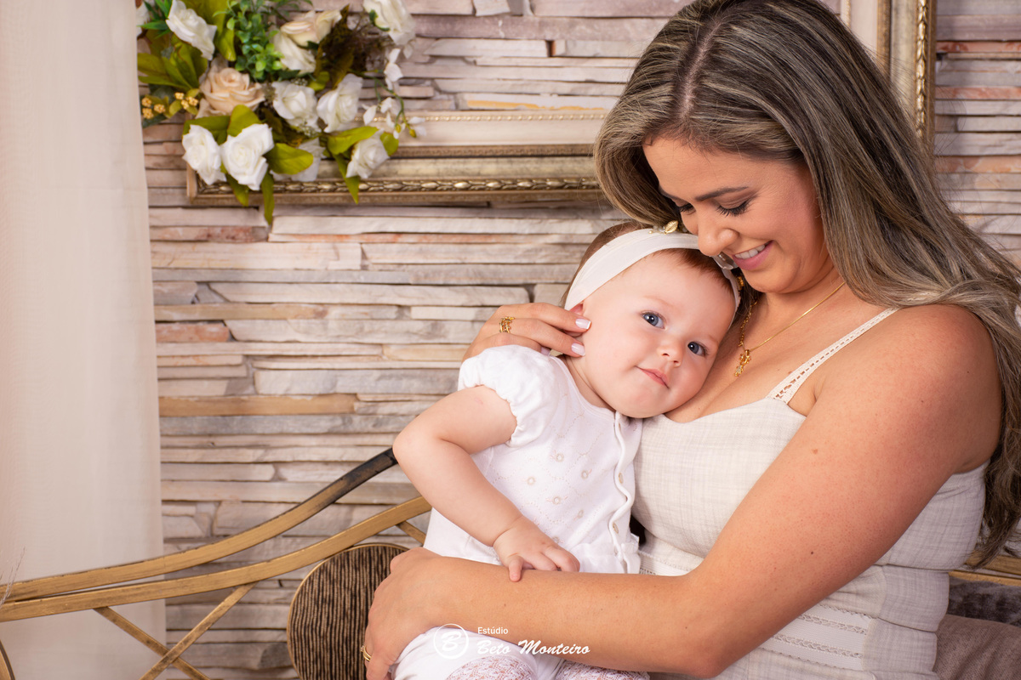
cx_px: 510
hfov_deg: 24.2
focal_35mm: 84
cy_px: 340
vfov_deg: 16.3
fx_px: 2382
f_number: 5.6
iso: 100
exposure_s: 1/160
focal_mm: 56
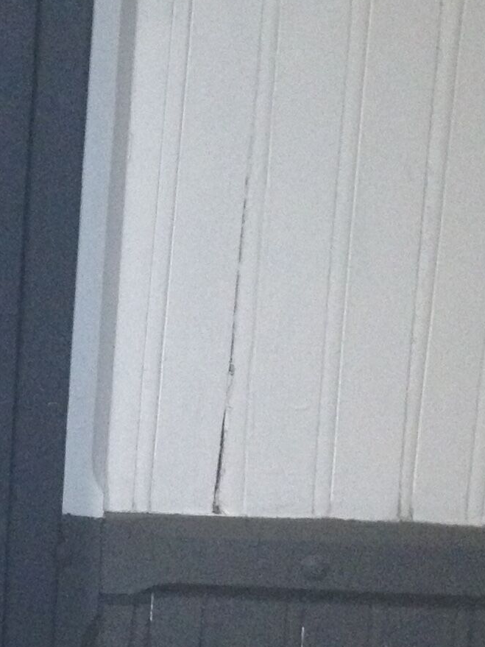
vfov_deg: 15.2
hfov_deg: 10.7
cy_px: 403
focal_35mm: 130
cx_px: -396
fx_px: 2429
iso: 200
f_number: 2.4
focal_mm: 4.28
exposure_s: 1/17
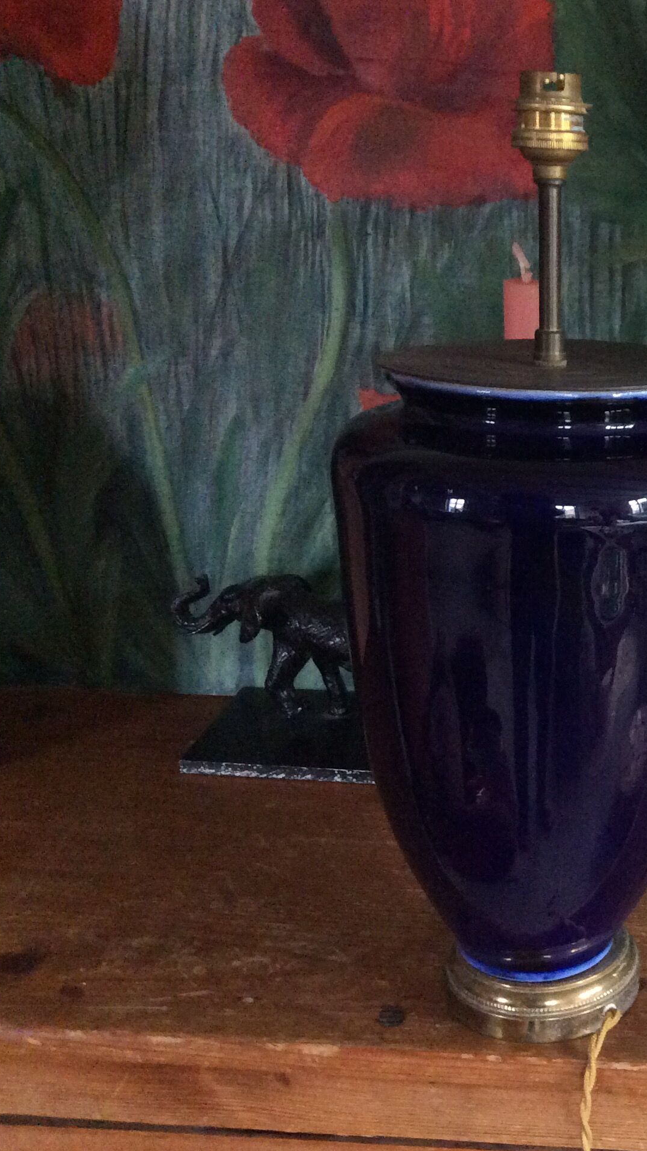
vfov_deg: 43.7
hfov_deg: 23.7
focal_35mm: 47
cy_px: 576
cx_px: 730
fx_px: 1433
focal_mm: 3.3
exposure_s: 1/25
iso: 250
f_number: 2.4
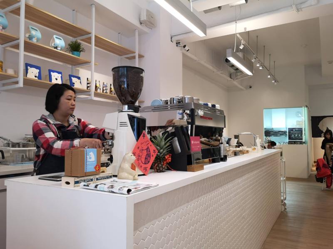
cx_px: 166
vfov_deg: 51.4
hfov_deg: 65.3
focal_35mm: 27
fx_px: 260
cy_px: 124
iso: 160
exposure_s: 1/30
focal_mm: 3.95
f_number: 1.8
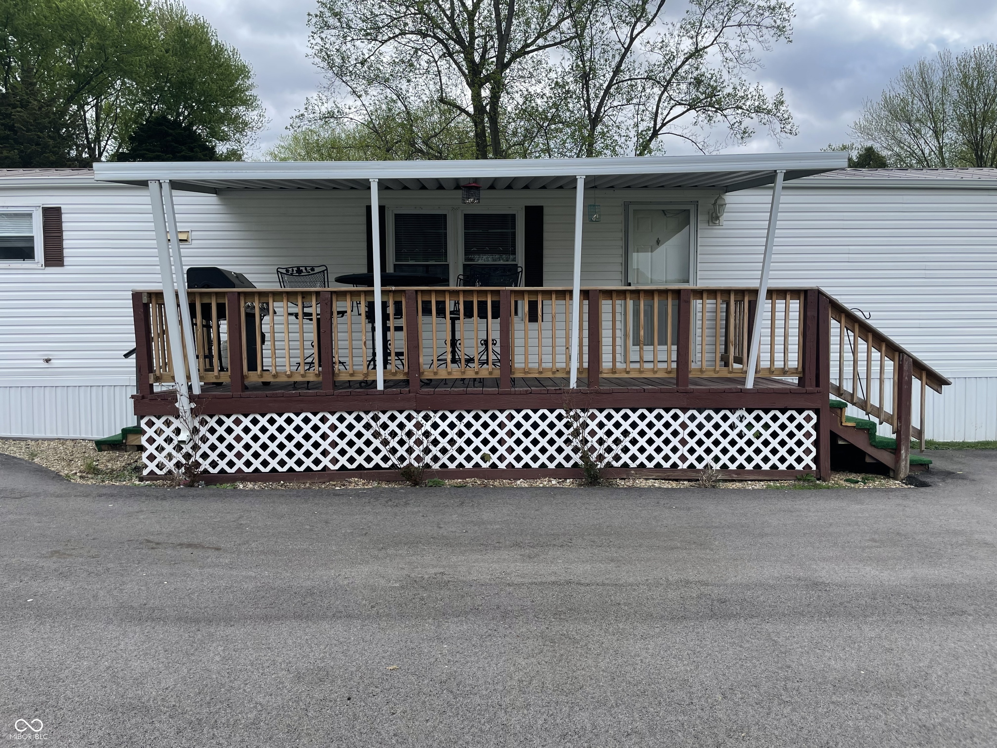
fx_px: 749
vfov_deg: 53.1
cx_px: 498
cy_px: 374
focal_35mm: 26
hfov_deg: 67.3
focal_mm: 4.2
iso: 32
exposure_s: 1/1715
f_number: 1.6
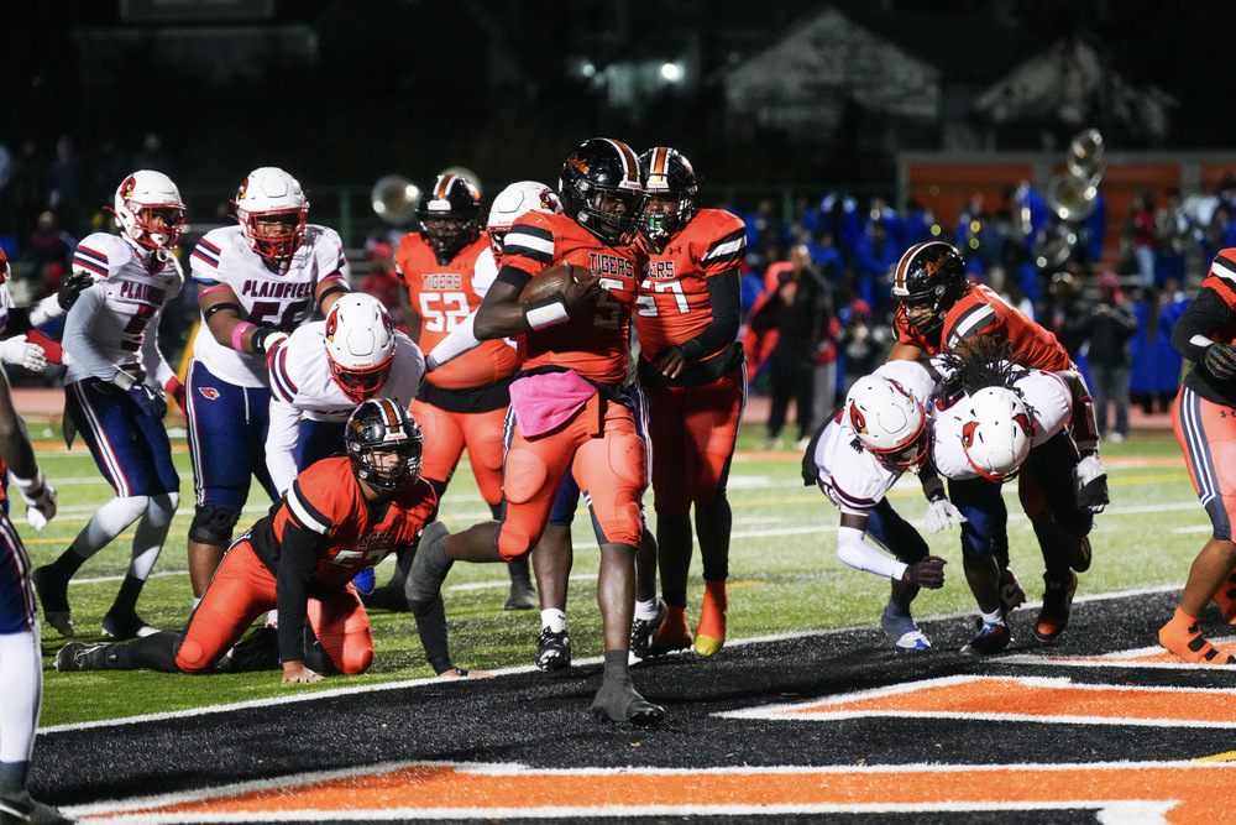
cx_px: 618
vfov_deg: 7.3
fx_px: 6489
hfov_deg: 10.9
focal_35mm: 189
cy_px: 412
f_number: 4
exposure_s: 1/640
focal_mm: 189
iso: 6400
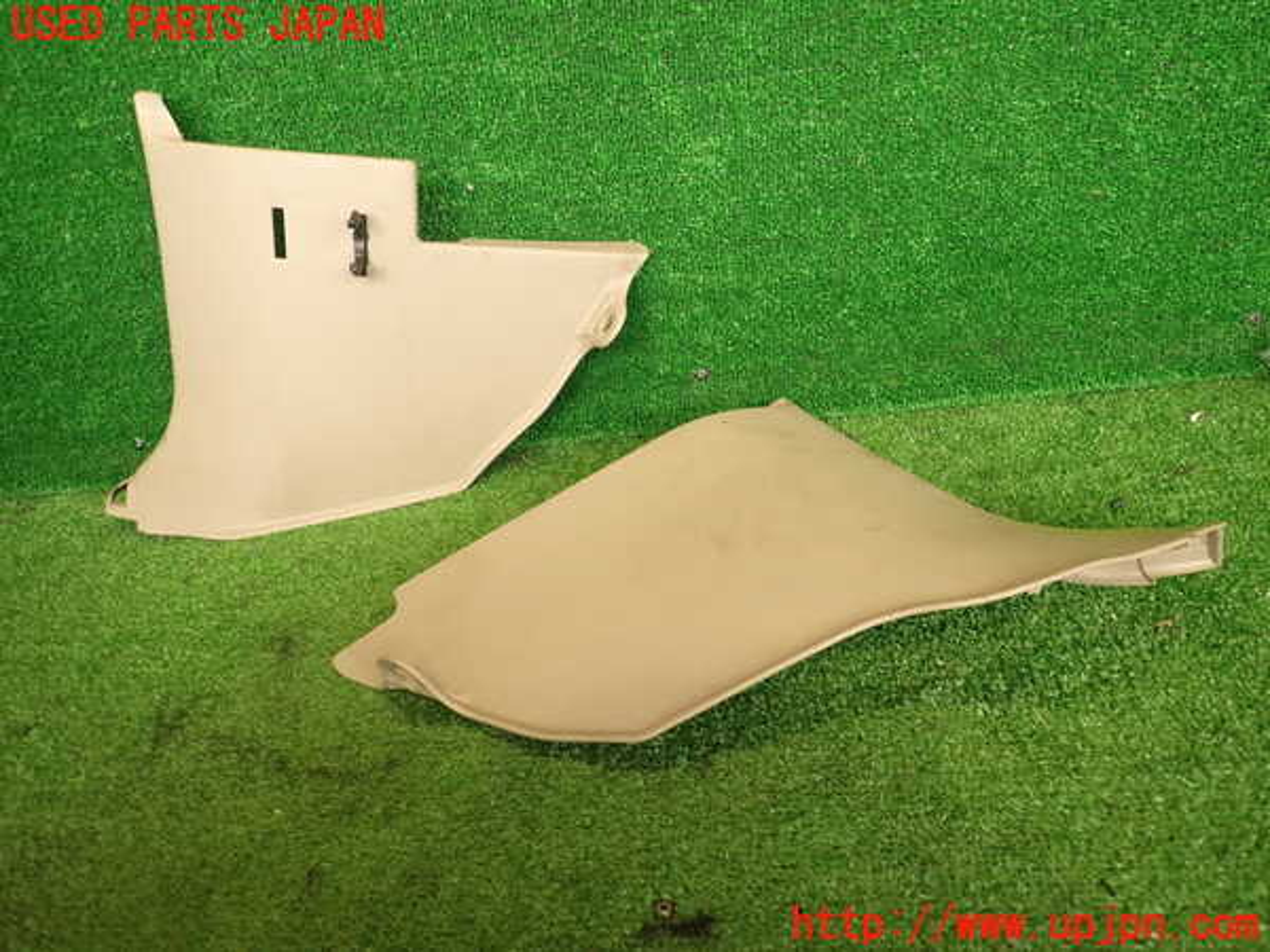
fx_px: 917
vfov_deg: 54.9
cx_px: 635
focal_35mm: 25
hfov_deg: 69.4
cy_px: 476
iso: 160
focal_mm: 4.5
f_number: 2
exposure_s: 1/60
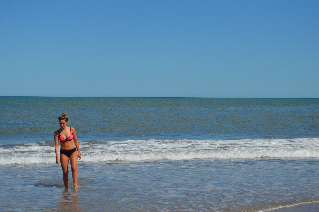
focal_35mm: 82
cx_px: 160
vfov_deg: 16.5
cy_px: 106
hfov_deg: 24.6
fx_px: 730
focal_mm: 55
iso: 320
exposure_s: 1/2000
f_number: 7.1
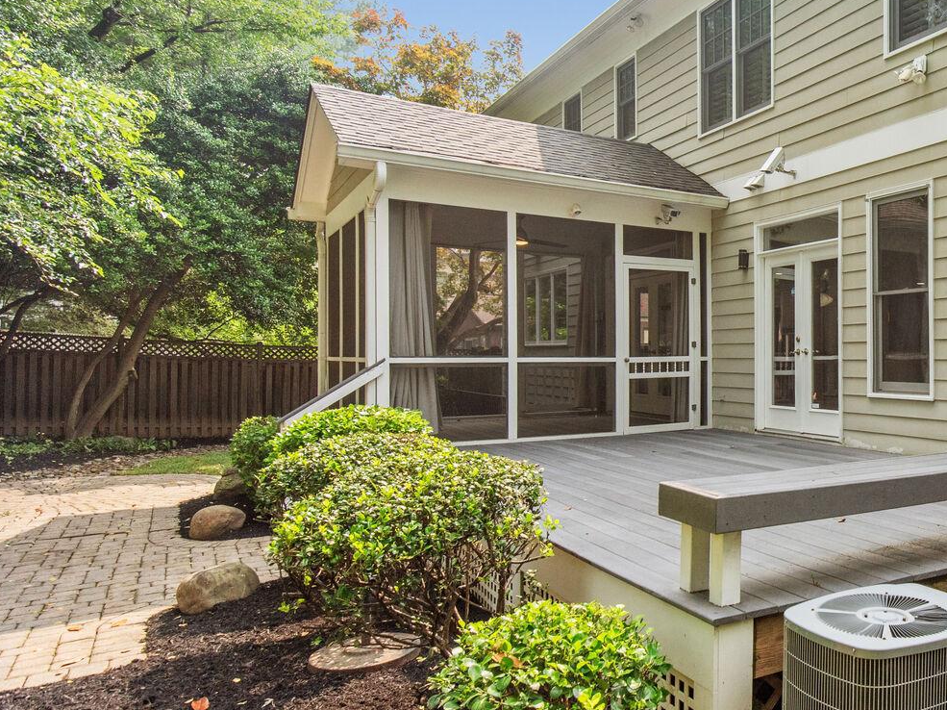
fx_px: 738
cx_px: 826
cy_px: 387
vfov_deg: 51.3
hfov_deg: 57.5
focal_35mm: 27
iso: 400
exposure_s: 1/250
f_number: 8
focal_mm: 16
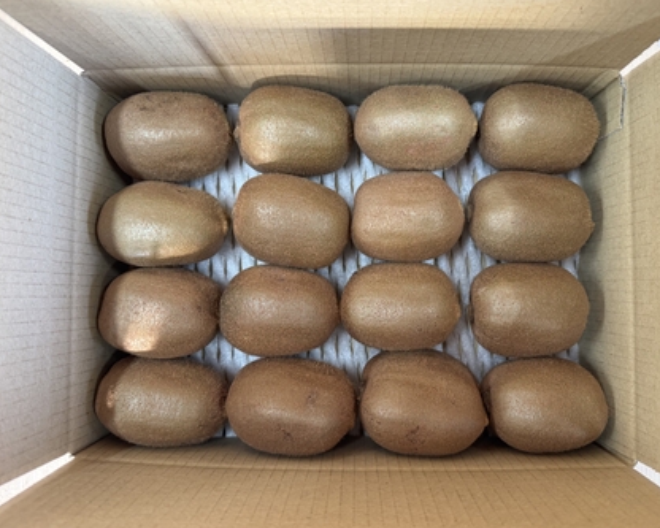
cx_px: 347
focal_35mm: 27
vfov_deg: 53.2
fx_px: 528
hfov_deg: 64.0
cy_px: 257
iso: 320
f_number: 1.78
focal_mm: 6.76
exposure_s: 1/50
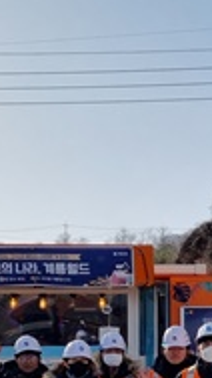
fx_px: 962
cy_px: 338
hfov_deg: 11.8
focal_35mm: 96
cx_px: 350
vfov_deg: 21.7
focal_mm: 5.4
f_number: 1.8
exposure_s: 1/4400
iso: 50
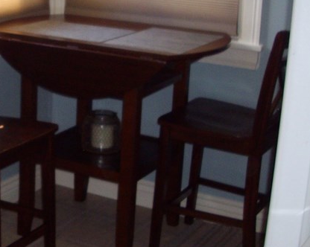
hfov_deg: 20.7
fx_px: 816
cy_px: 77
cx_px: -13
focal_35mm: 89
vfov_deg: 17.2
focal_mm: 6.2
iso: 160
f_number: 2.8
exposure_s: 1/50
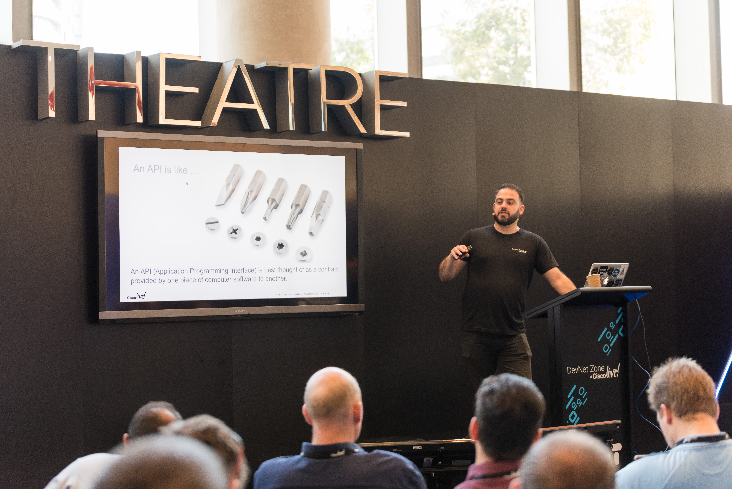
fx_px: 1525
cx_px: 366
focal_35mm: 75
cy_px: 244
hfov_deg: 27.0
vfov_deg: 18.2
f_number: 3.2
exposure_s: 1/160
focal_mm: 75
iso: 1000
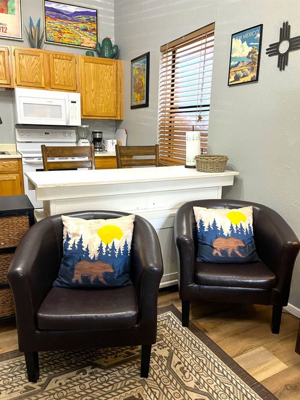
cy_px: 200
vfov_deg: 67.3
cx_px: 150
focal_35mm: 26
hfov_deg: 53.0
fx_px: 301
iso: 160
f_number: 1.6
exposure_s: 1/60
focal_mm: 5.1
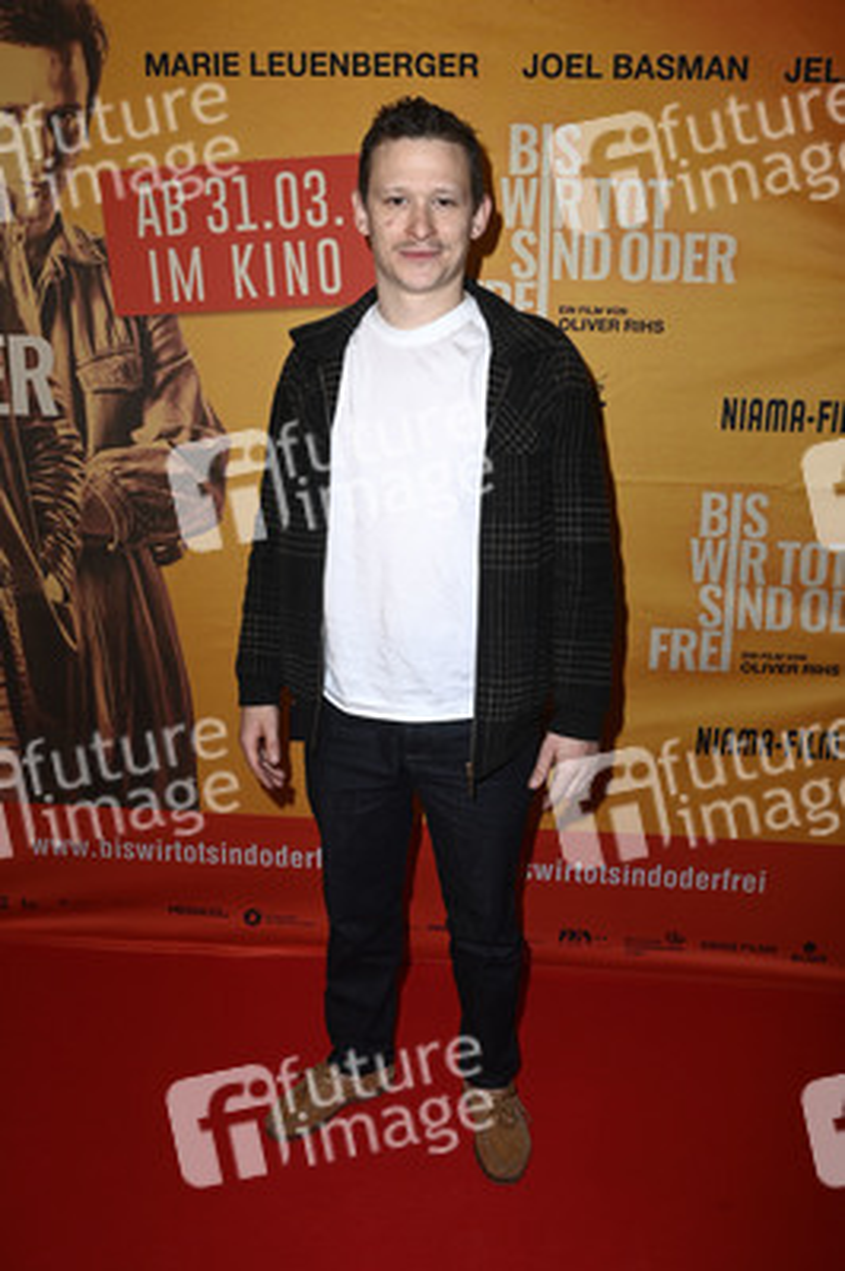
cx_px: 422
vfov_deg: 65.5
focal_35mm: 28
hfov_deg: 46.3
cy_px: 636
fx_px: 987
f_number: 5.6
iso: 500
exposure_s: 1/250
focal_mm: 28
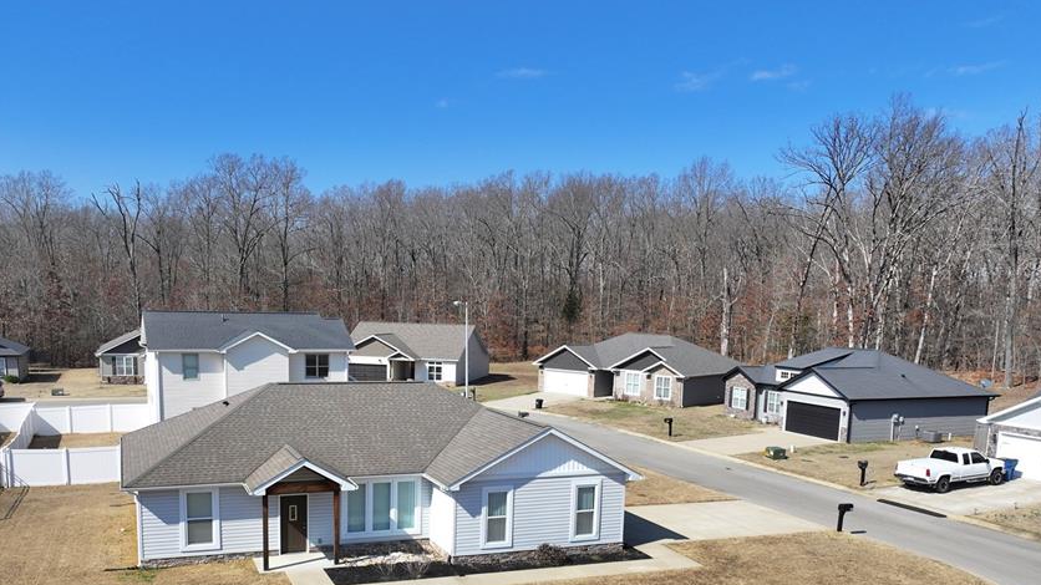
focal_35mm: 32
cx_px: 448
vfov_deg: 35.7
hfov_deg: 60.8
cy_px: 454
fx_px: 883
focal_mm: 12.29
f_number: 2.8
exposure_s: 1/2000
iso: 110
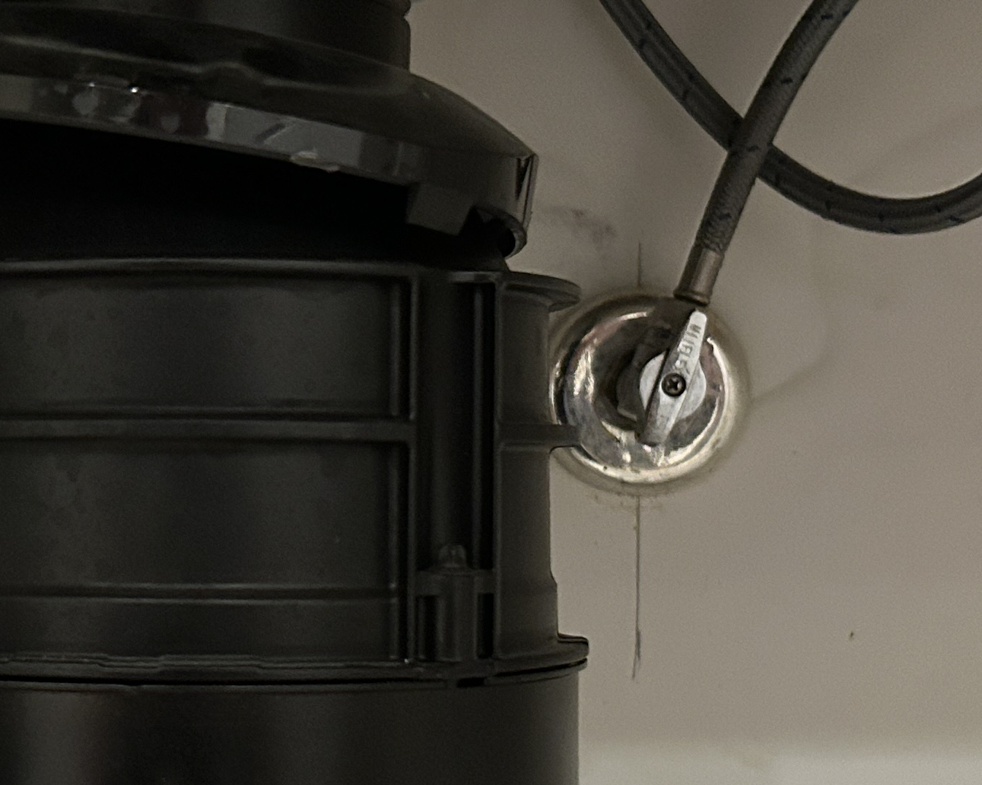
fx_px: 2209
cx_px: 125
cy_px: 484
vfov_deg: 20.1
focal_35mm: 76
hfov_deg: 24.4
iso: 400
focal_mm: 5.7
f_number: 1.5
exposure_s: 1/60
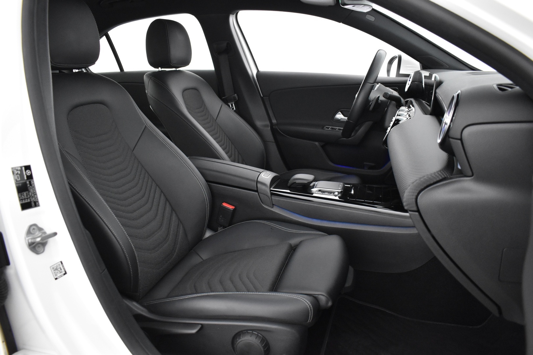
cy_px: 178
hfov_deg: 67.4
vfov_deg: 47.9
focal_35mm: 27
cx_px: 266
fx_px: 400
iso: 3200
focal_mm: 18
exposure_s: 1/30
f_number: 3.5
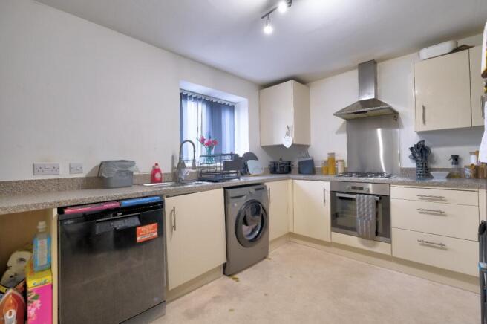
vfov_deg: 77.2
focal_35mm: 15
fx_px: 203
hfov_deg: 100.4
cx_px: 244
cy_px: 162
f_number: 4
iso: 1250
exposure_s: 1/15
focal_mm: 10
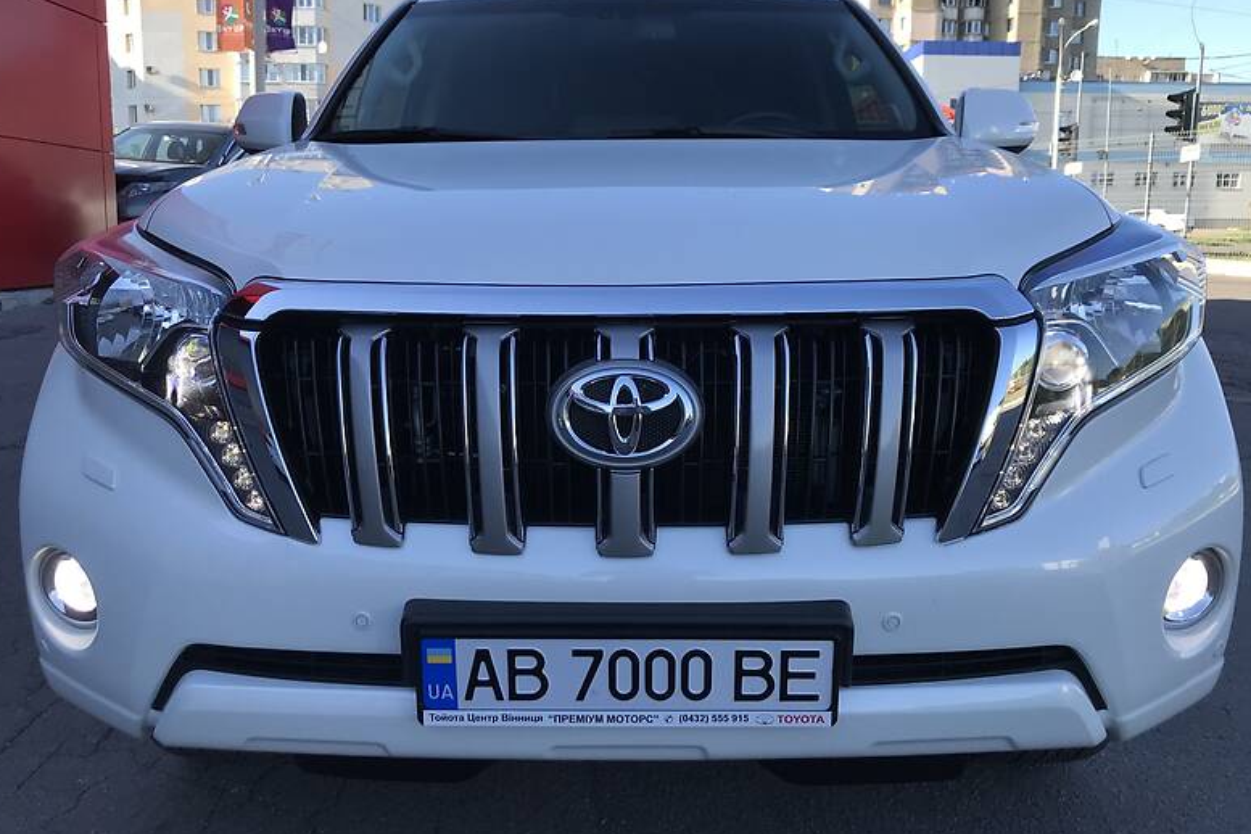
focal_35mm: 30
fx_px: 1042
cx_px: 620
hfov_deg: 61.9
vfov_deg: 43.5
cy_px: 374
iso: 20
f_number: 1.8
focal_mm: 4
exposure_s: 1/647
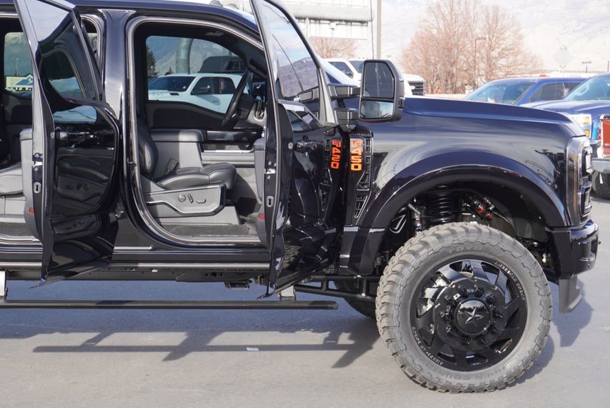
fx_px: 1112
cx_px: 251
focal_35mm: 66
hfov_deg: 30.6
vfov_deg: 20.8
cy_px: 191
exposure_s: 1/80
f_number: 6.3
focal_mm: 37
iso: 100
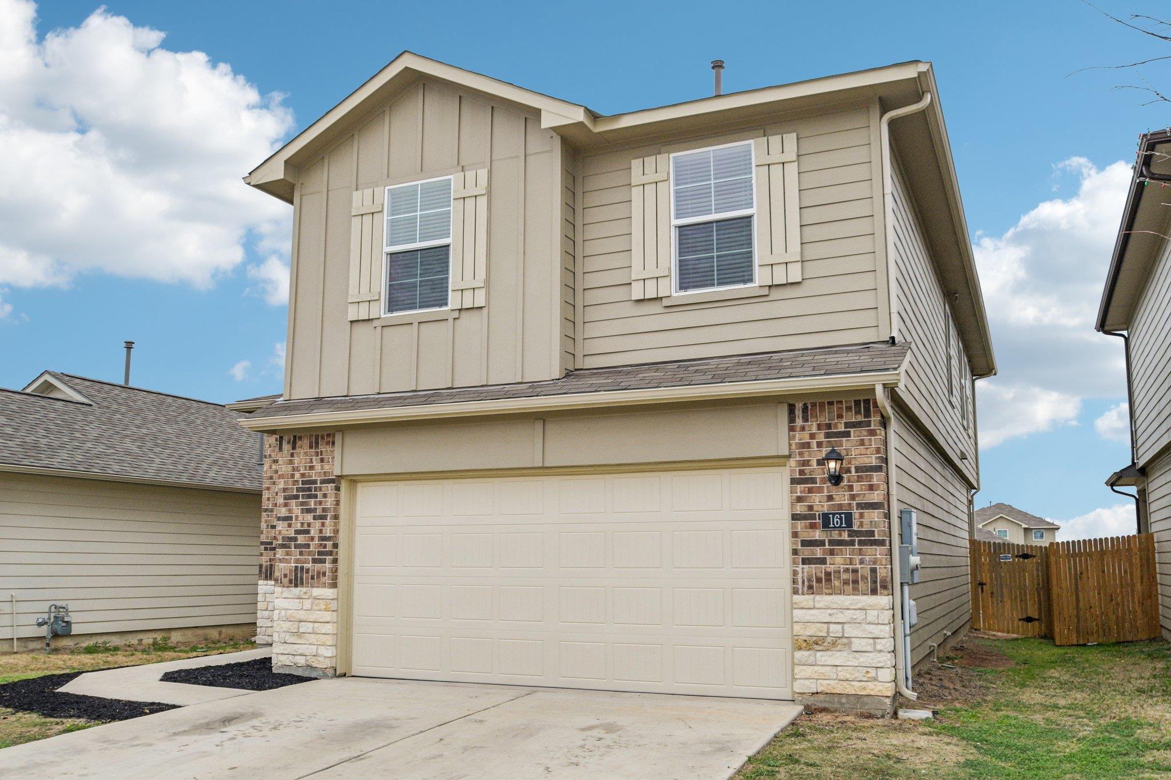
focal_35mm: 30
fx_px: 976
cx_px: 586
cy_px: 390
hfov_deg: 61.9
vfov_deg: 43.6
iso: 400
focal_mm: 20
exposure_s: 1/400
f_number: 8
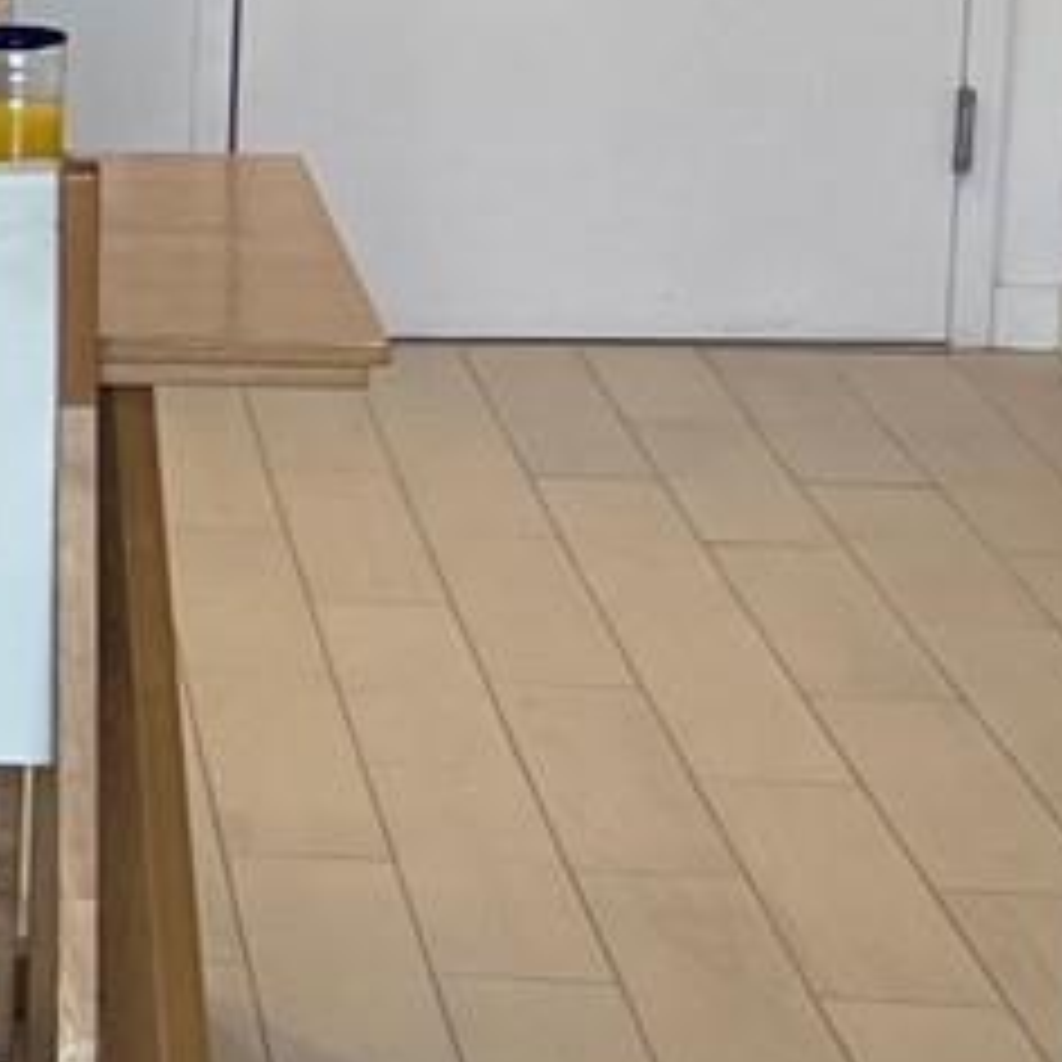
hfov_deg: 9.1
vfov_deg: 11.2
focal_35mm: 156
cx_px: -2079
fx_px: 5415
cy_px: 360
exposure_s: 1/60
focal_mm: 5.7
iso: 64
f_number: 1.5
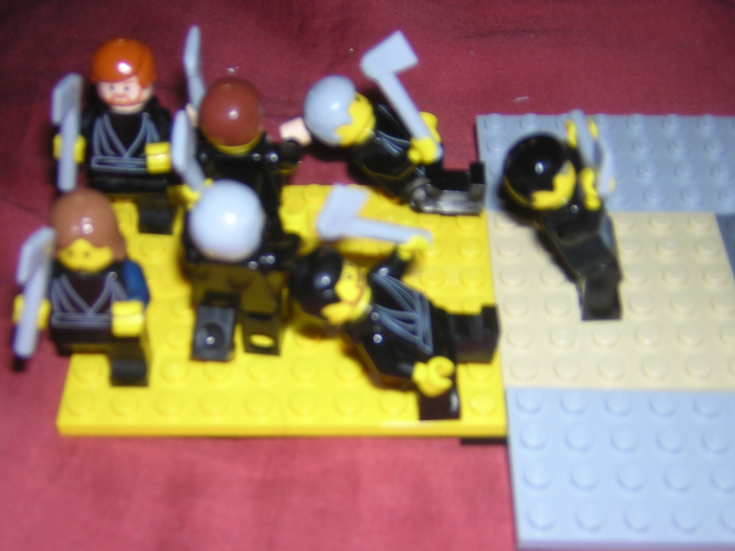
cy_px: 276
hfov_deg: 35.5
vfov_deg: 27.0
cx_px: 368
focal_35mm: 54
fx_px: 1147
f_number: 3.2
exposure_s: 1/60.1
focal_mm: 7.1
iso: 100
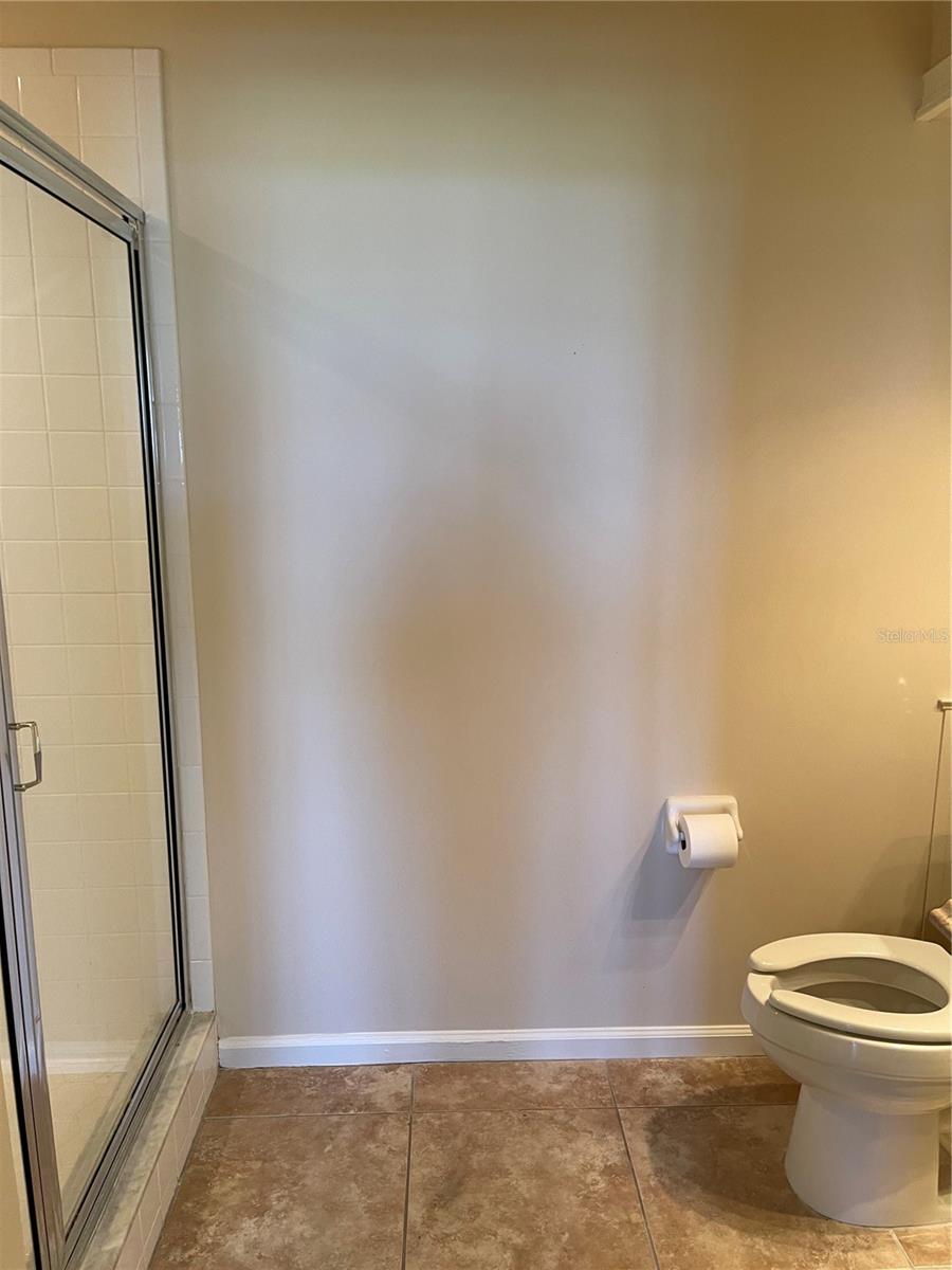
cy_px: 635
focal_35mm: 26
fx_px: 953
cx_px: 476
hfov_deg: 53.1
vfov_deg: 67.3
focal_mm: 5.1
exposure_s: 1/60
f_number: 1.6
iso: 100
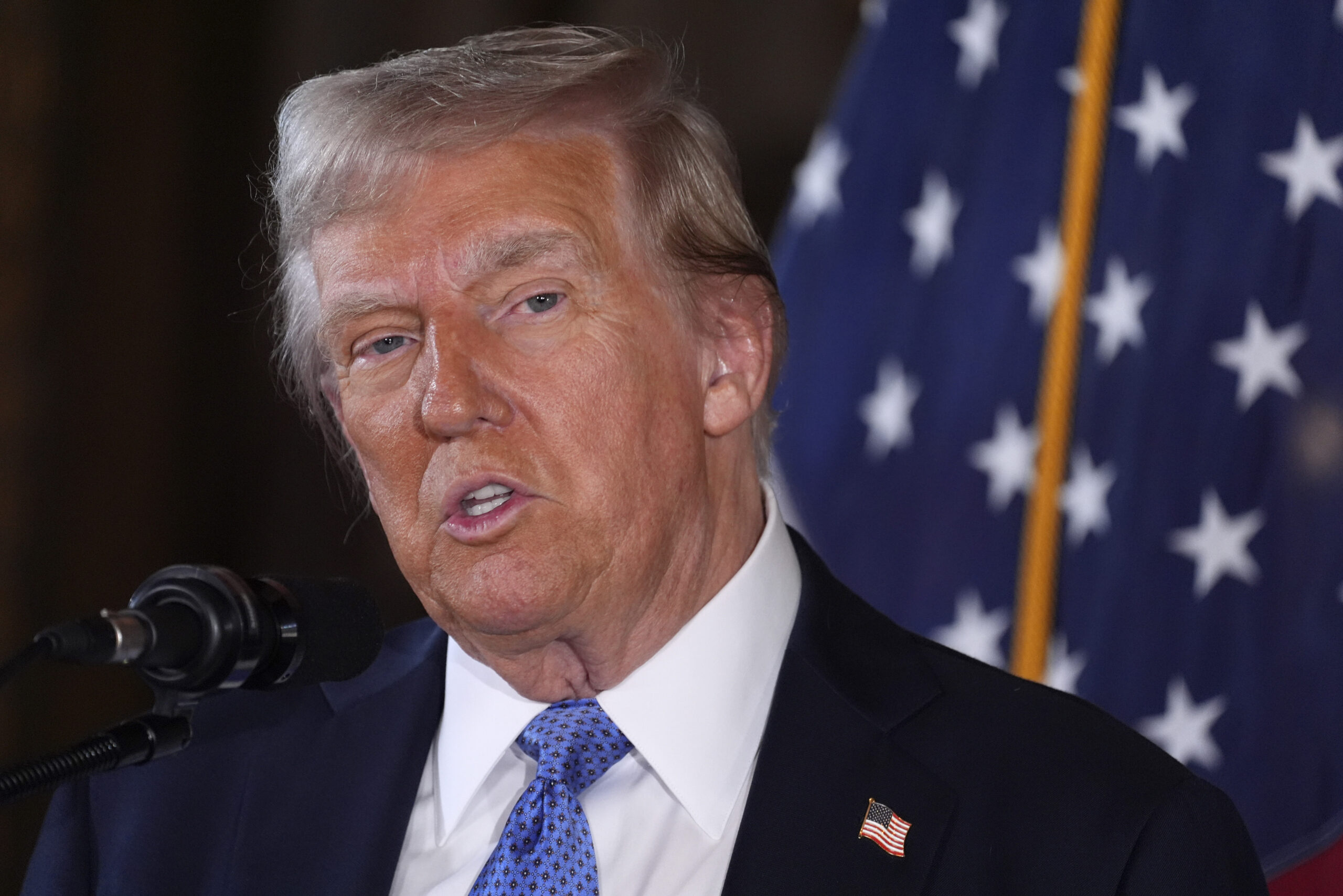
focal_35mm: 400
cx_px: 672
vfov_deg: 3.4
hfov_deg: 5.2
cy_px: 448
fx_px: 14922
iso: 3200
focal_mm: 400
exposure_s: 1/250
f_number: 5.6
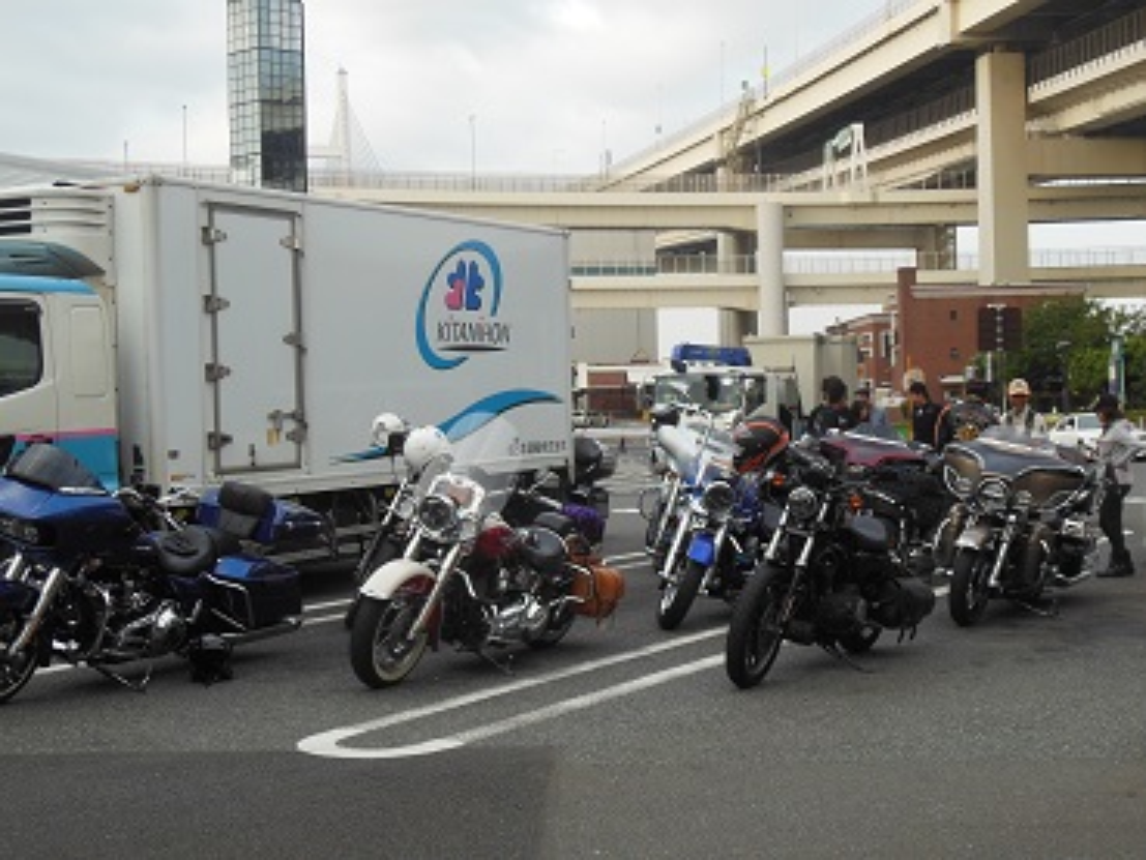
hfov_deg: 38.2
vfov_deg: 29.1
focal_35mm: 50
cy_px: 430
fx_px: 1656
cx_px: 573
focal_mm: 8.9
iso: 125
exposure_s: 1/250
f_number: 4
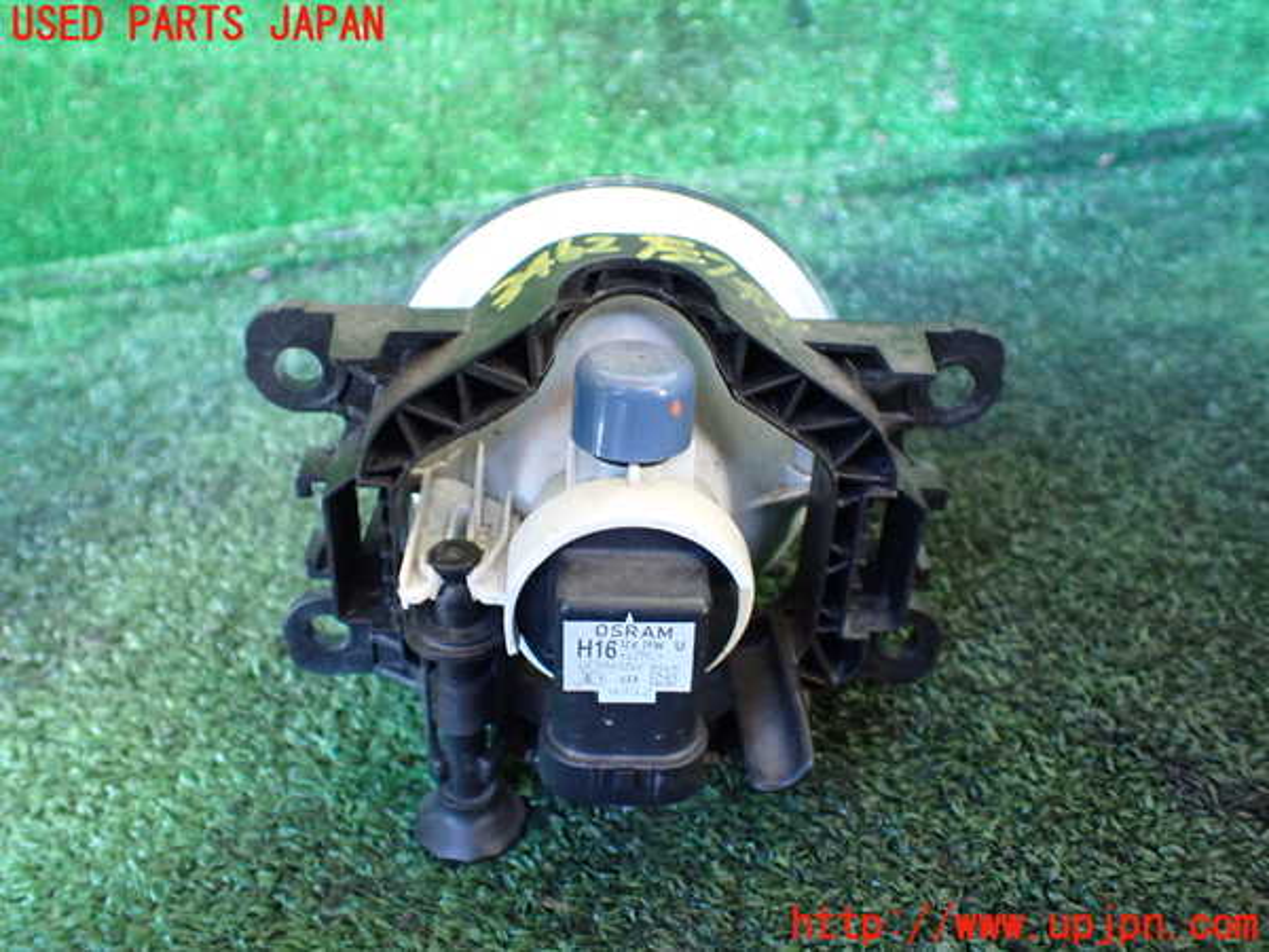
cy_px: 476
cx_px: 634
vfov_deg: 46.8
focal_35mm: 30
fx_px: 1100
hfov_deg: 60.0
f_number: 2.3
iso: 800
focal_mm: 5.4
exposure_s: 1/40
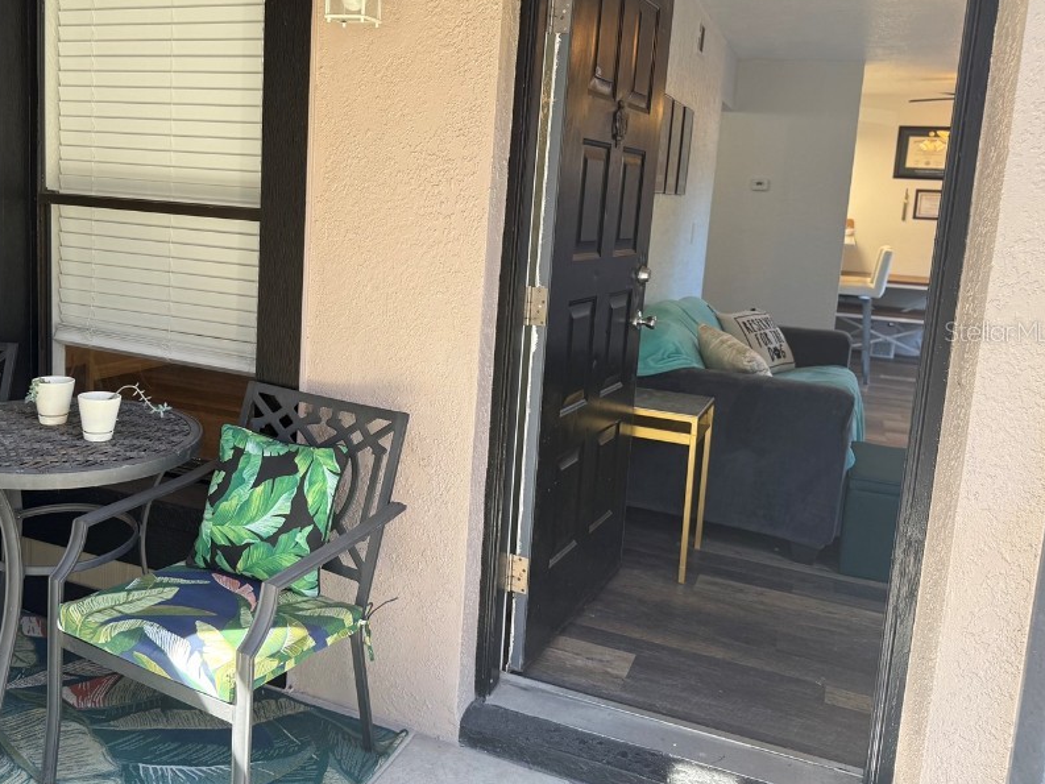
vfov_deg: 45.3
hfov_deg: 57.6
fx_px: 936
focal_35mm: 31
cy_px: 331
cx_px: 394
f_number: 1.78
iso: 100
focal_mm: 6.76
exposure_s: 1/121
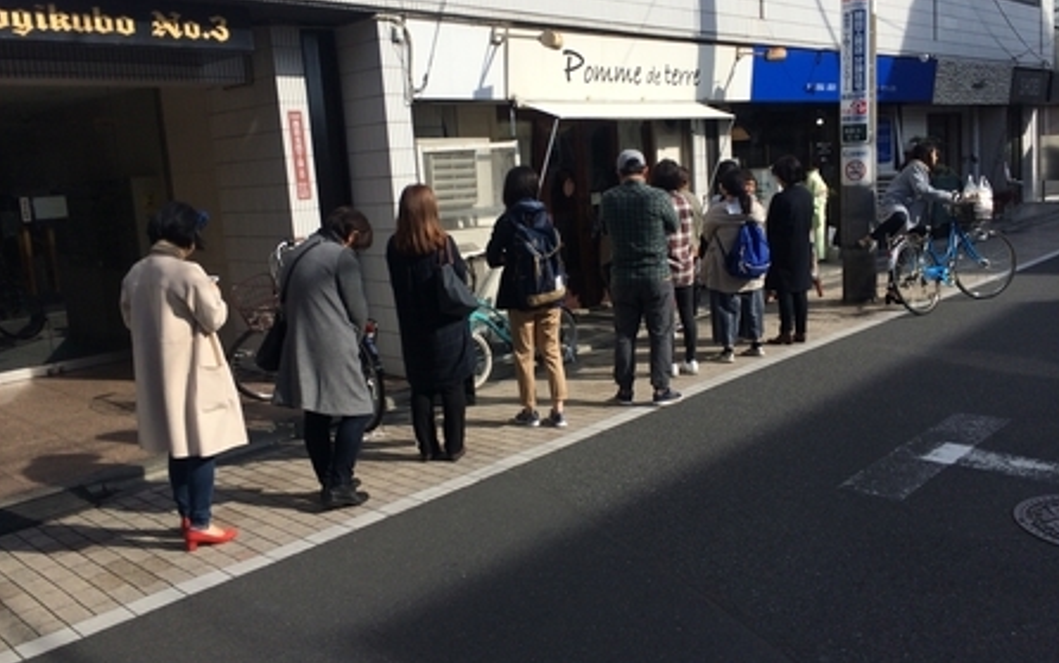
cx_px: 527
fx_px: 895
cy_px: 288
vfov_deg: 40.5
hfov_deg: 61.2
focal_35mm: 31
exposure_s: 1/1709
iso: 32
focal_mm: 4.15
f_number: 2.2
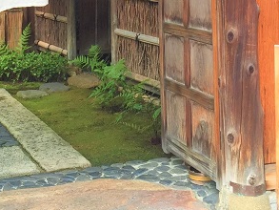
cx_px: 103
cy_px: -91
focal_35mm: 89
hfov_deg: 21.9
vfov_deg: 15.5
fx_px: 718
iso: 32
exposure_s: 1/121
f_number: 2.2
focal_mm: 4.15
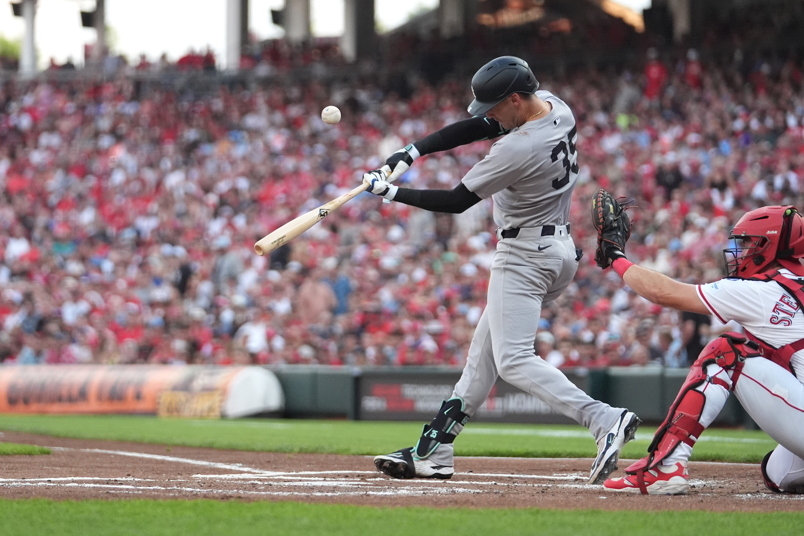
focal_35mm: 152
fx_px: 3394
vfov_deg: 9.0
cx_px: 402
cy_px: 268
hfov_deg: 13.5
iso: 3200
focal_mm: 152
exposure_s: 1/8000
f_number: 2.8
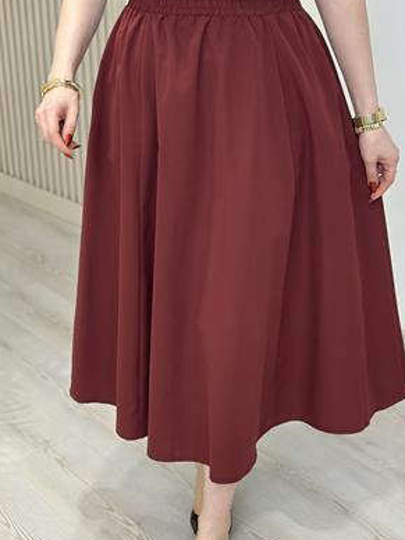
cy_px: 283
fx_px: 1030
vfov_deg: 29.4
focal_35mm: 66
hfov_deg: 22.3
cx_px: 202
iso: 80
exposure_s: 1/133
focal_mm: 6.86
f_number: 1.78
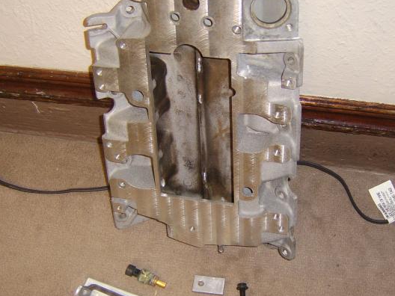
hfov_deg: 40.3
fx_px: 536
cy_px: 158
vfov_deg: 30.9
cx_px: 233
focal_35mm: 47
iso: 141
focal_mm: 8.13
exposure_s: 1/30
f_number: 2.7
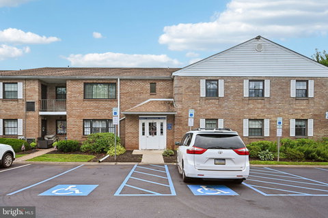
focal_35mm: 19
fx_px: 173
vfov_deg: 64.6
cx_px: 164
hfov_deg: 86.9
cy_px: 109
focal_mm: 19
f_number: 8
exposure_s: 1/500
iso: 400
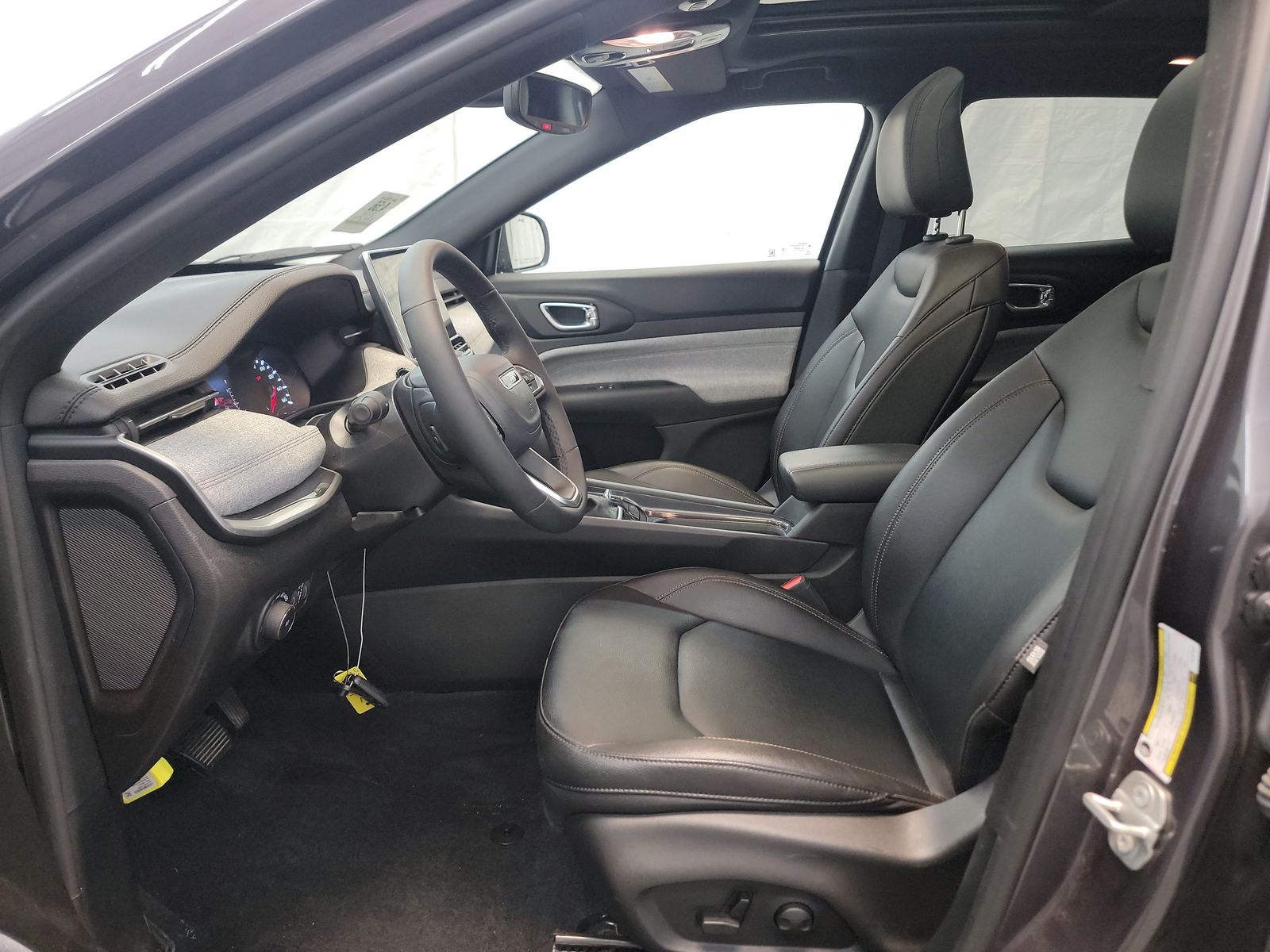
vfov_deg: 56.8
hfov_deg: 71.6
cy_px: 476
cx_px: 635
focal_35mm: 24
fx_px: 881
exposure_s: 1/59
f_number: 1.8
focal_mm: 6.7
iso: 726
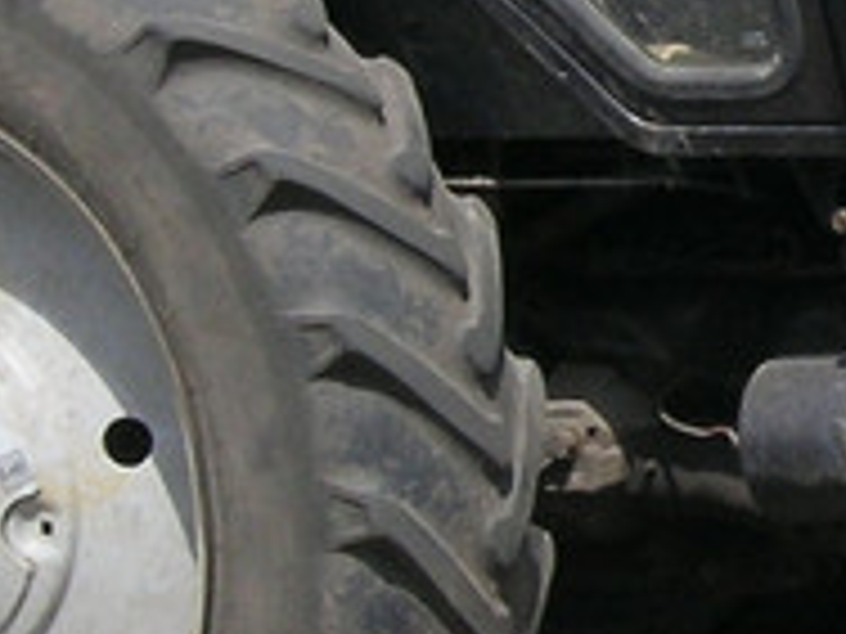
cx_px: 997
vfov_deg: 9.3
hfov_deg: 12.2
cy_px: 126
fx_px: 3886
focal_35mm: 159
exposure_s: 1/207
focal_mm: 5.8
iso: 50
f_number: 6.3
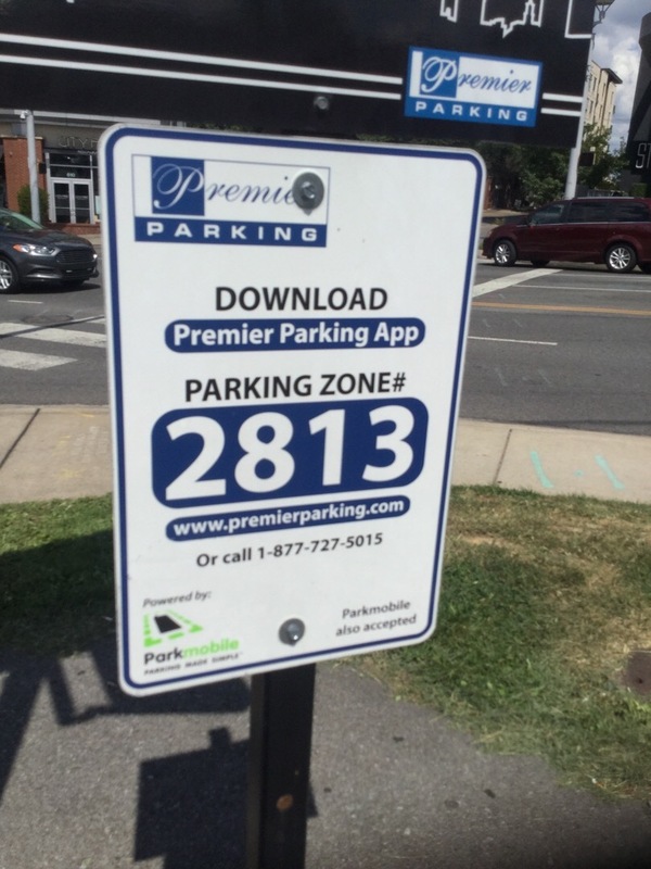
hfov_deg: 45.4
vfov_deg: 58.4
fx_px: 777
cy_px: 434
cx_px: 326
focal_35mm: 31
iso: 25
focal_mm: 3.3
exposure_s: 1/3021
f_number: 2.4
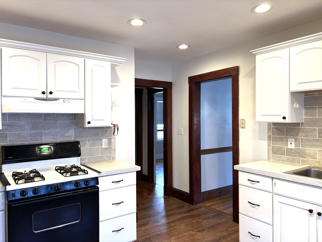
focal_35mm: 26
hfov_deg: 67.3
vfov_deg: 53.1
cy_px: 121
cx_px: 161
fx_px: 242
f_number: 1.6
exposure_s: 1/60
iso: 160
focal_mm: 5.96
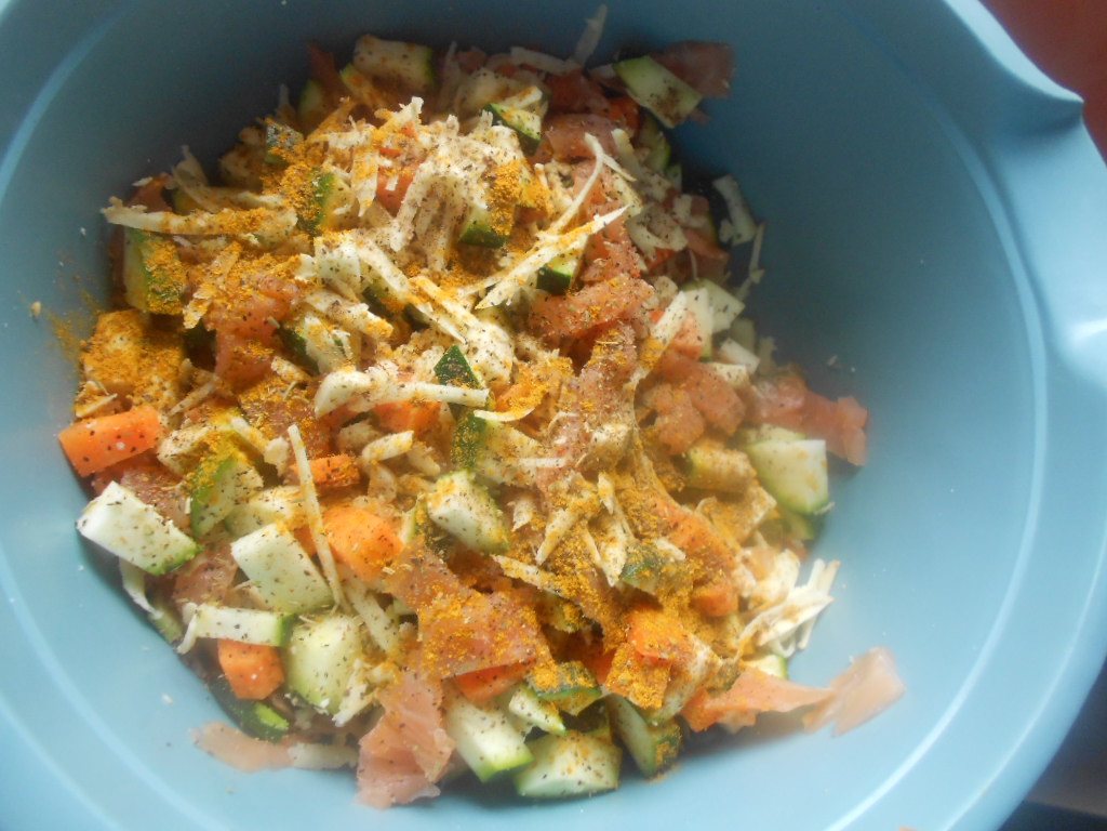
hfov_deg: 67.3
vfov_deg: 53.1
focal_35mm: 26
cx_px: 554
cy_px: 416
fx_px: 831
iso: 200
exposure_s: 1/30
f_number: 3.2
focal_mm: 4.6
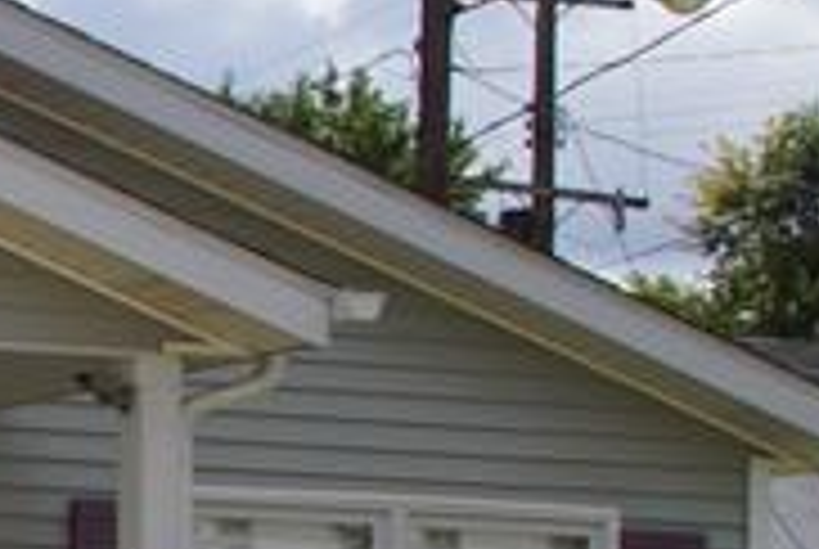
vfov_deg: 6.7
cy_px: 788
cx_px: -1282
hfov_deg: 9.0
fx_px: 4603
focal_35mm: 202
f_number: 13
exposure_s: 1/160
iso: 100
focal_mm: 24
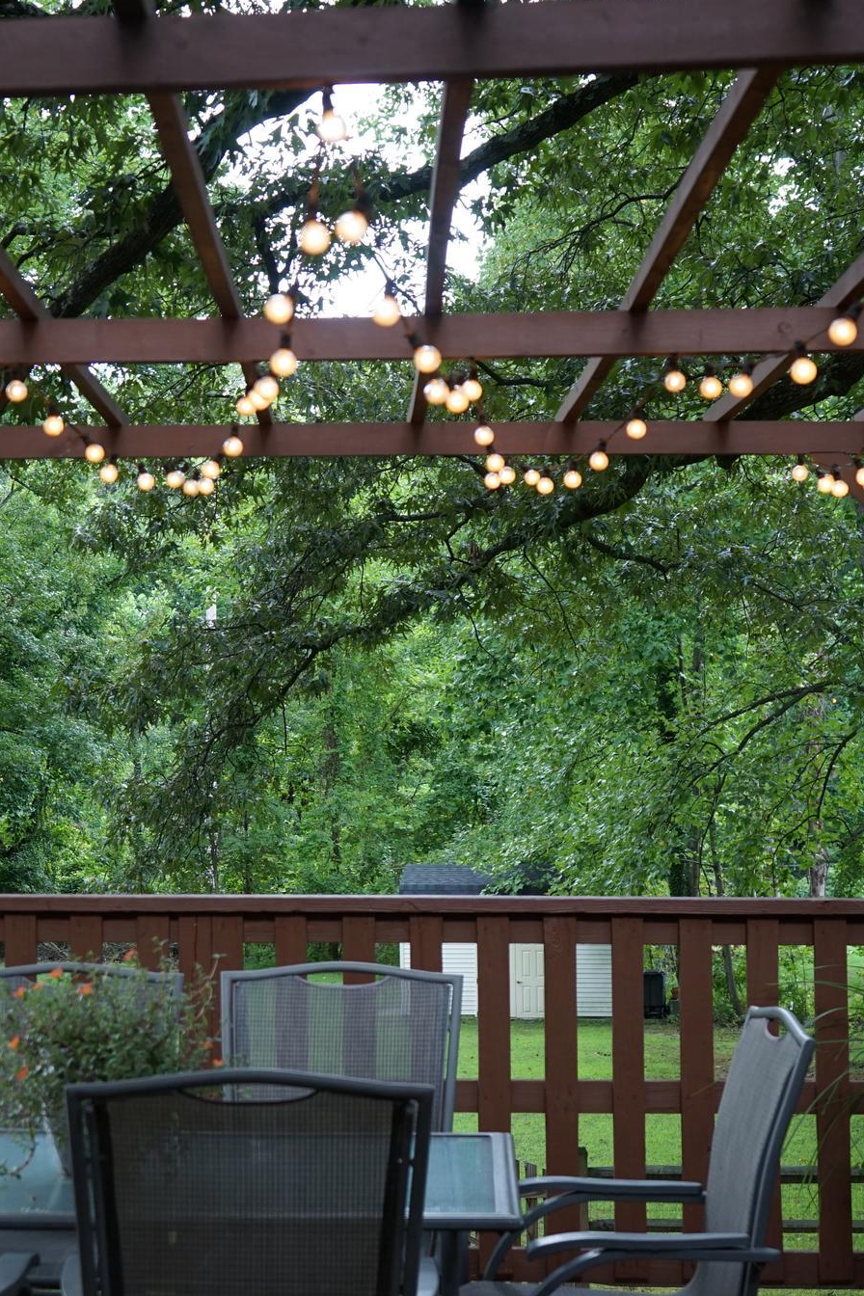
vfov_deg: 31.4
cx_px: 307
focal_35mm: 64
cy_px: 644
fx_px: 2304
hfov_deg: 21.2
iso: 640
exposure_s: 1/160
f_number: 4.5
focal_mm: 42
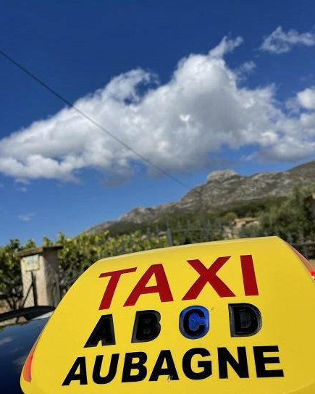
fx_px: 326
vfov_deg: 62.2
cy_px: 194
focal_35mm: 28
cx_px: 160
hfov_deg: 51.5
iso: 32
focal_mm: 5.1
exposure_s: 1/8547
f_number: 1.6
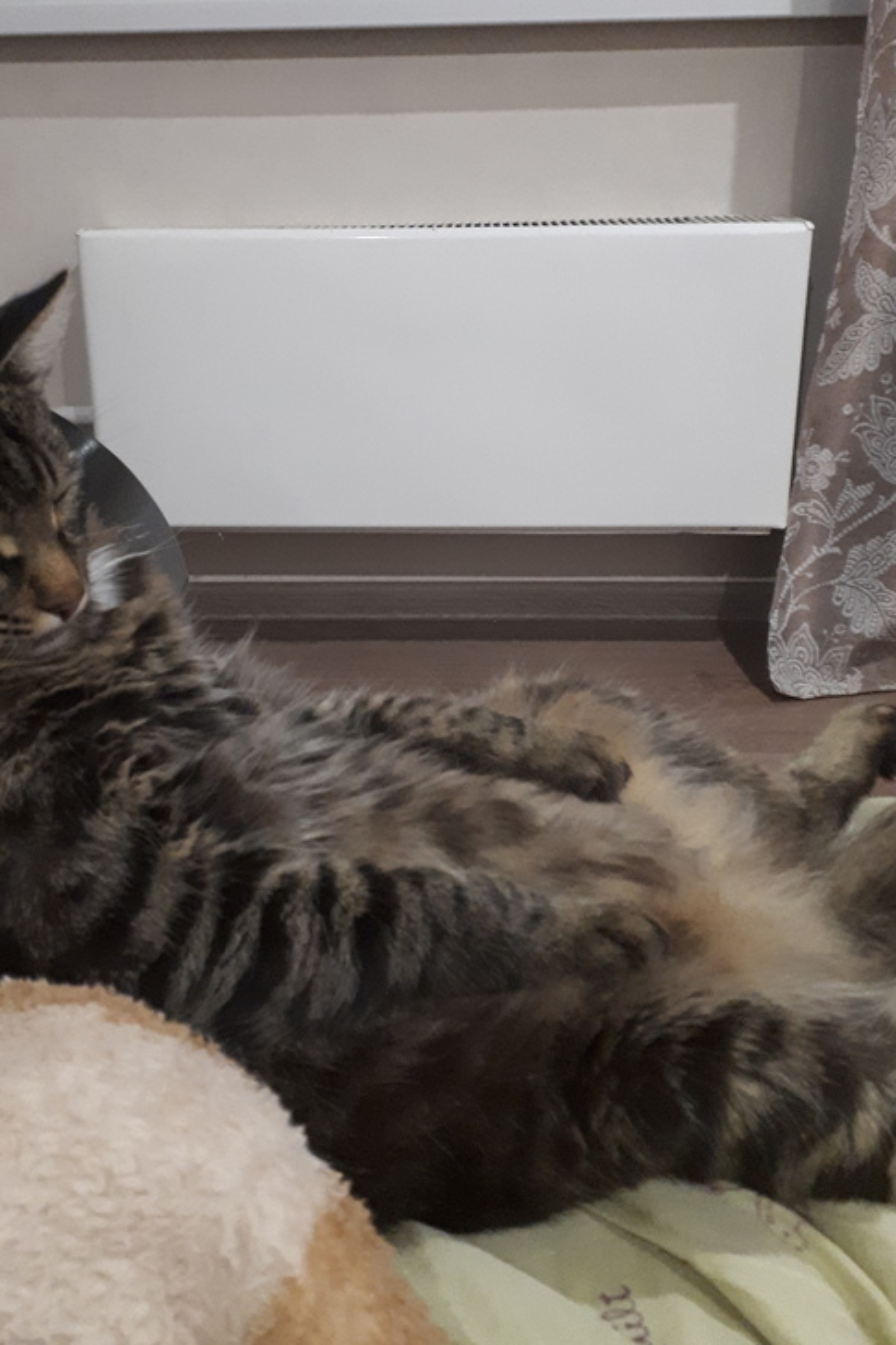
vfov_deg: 53.0
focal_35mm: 36
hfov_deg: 36.8
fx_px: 1345
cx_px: 394
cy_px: 587
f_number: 1.9
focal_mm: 3.6
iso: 640
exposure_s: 1/17
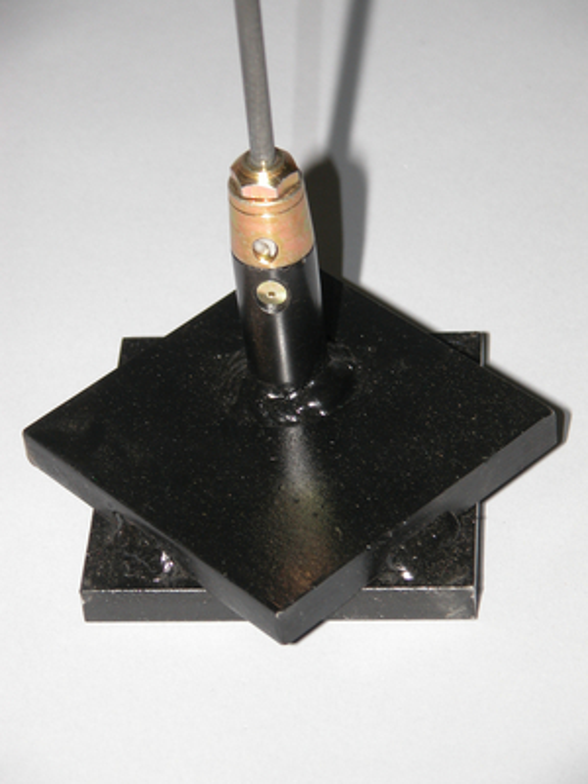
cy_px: 392
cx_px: 294
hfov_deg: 11.1
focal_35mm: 134
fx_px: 3035
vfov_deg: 14.7
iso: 100
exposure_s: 1/125
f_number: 3.8
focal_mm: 34.7
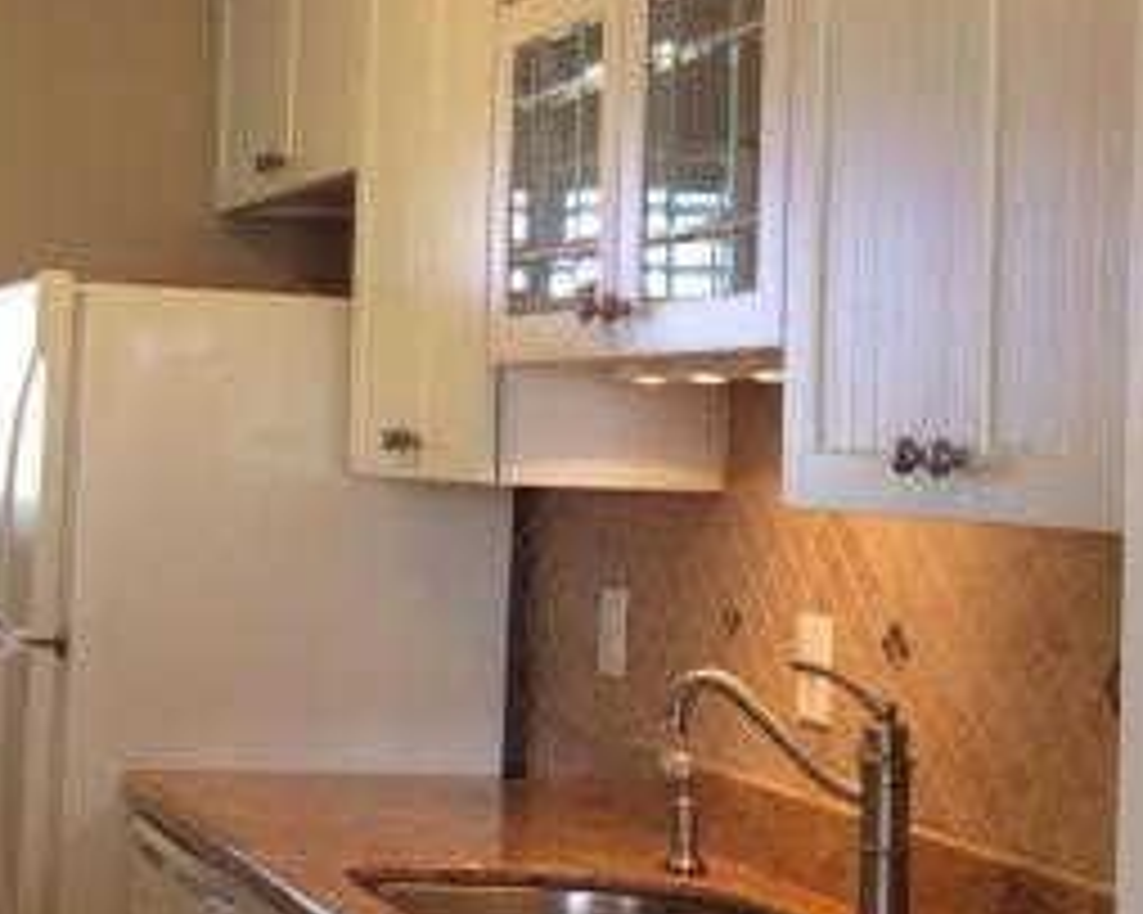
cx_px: 22
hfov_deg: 23.2
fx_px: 2671
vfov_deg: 19.4
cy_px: 383
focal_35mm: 79
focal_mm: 3.3
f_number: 2.4
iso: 50
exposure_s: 1/24
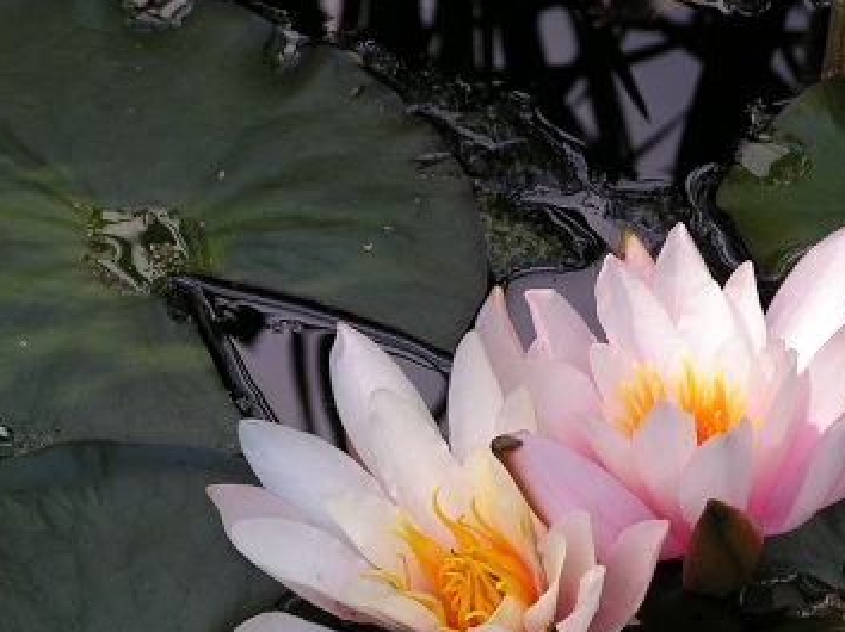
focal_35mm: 330
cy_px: 463
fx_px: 8050
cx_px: 568
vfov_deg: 4.5
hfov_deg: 6.0
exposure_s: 1/250
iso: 50
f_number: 3.2
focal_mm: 29.6
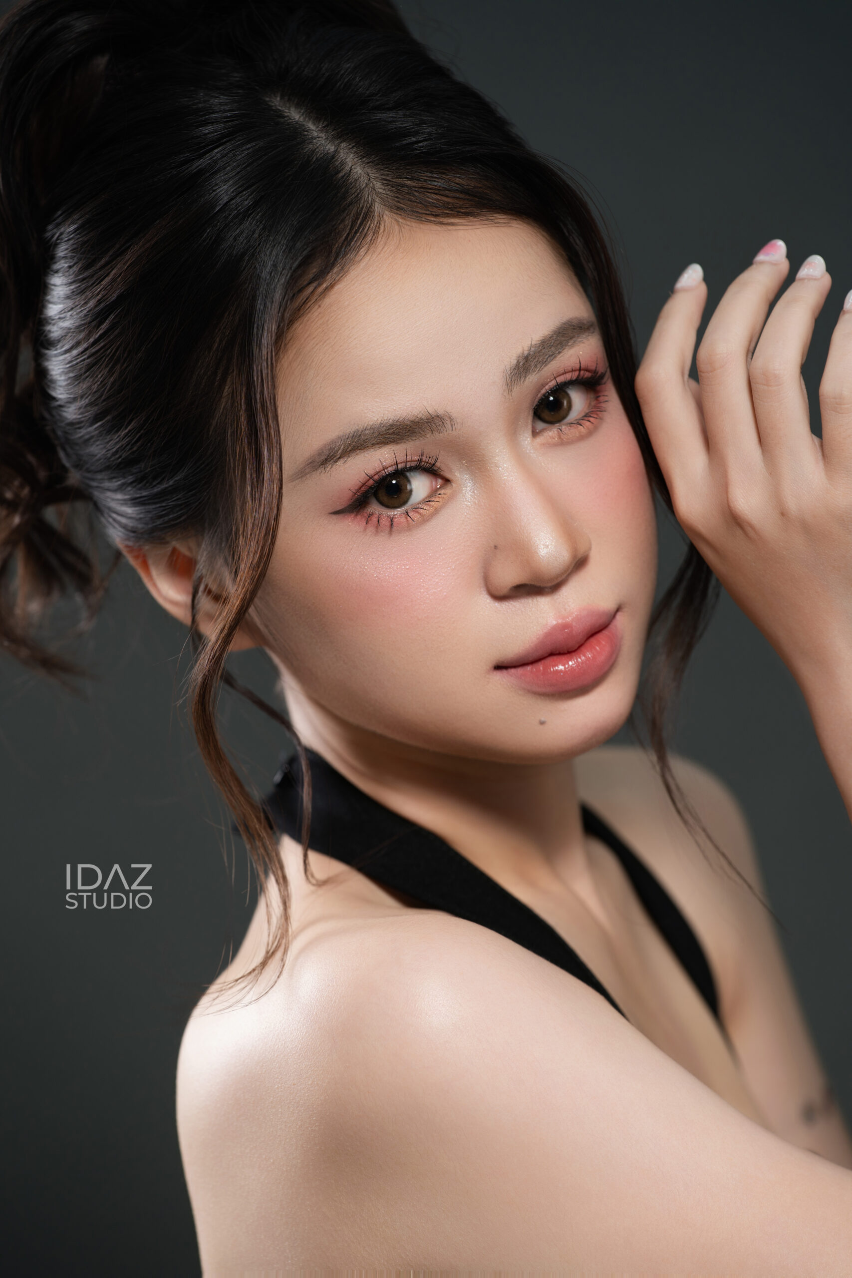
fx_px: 7098
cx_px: 426
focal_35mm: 200
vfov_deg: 10.3
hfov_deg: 6.9
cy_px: 639
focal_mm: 200
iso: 125
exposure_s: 1/100
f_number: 5
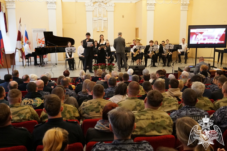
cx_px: 111
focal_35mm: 37
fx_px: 233
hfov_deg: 51.9
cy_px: 76
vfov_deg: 35.9
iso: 6400
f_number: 4
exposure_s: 1/160
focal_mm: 24
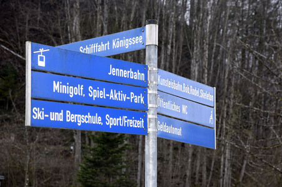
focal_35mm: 105
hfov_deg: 19.5
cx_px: 141
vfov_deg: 13.0
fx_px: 822
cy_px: 94
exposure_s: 1/160
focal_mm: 105
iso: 640
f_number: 9
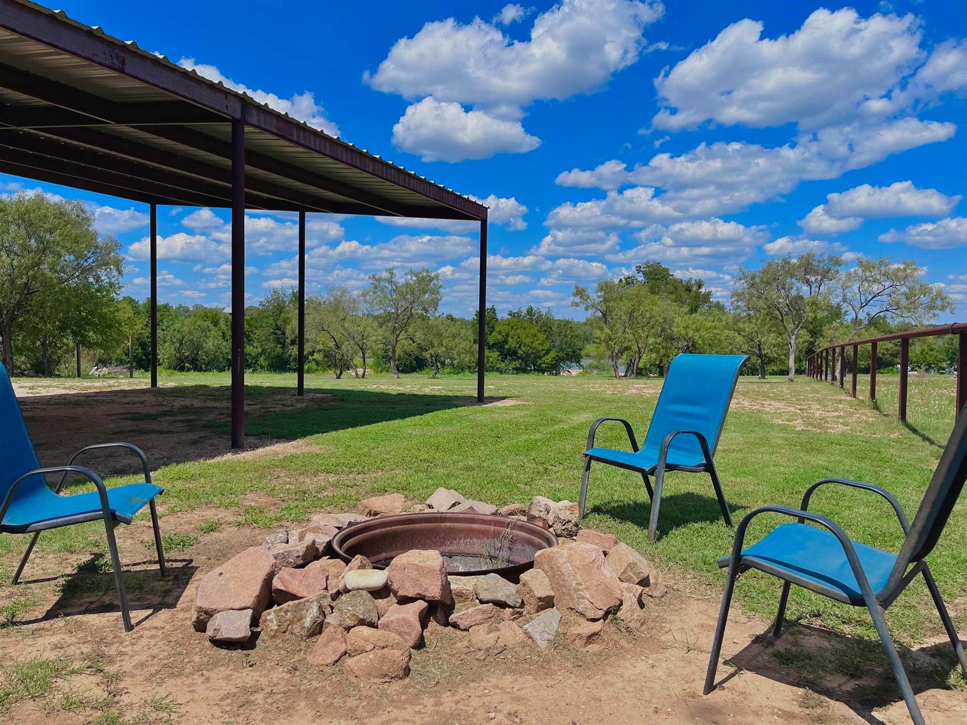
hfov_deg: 67.3
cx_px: 484
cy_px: 362
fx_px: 726
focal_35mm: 26
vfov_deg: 53.1
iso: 50
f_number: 1.6
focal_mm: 5.1
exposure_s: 1/4651
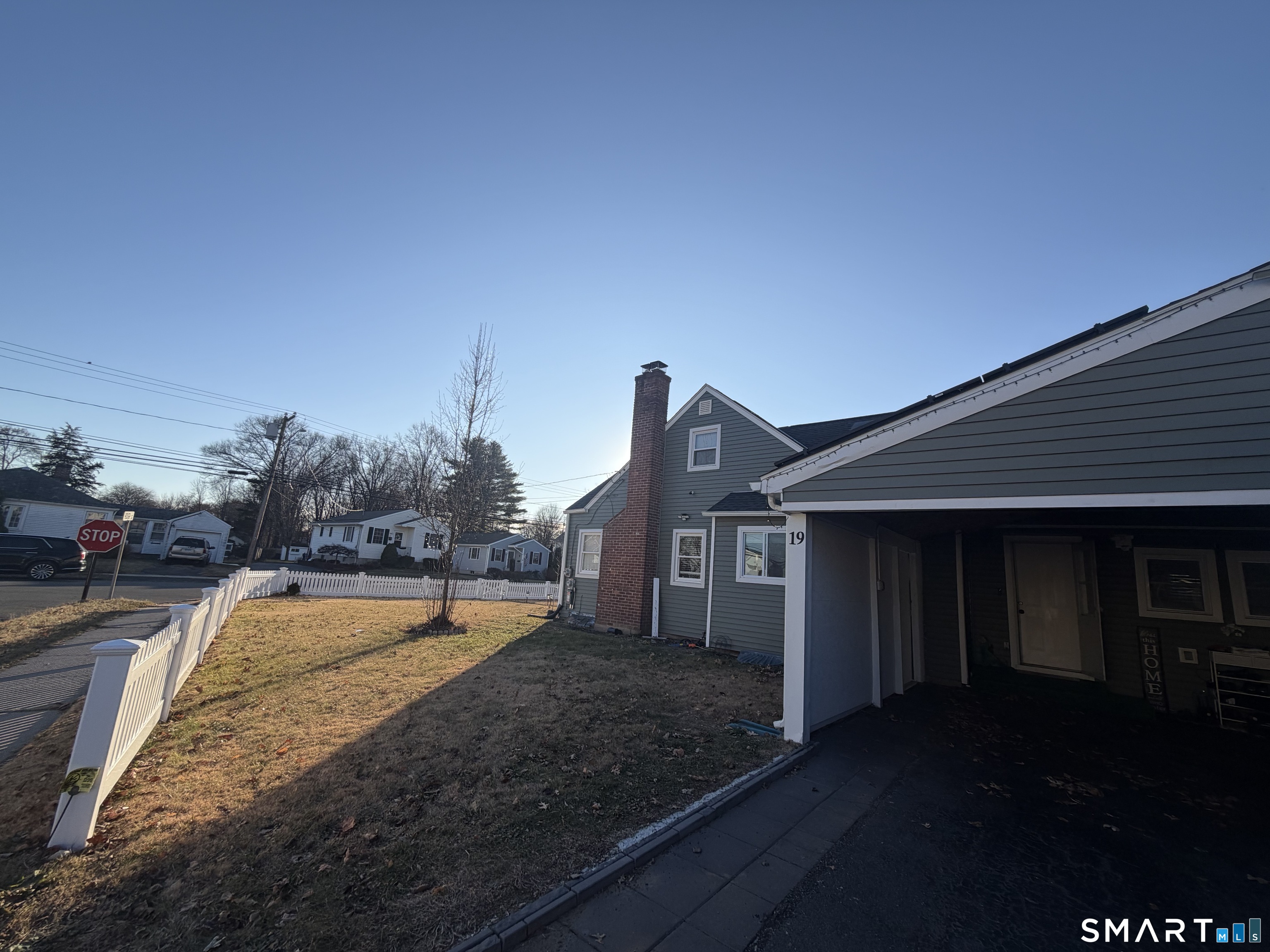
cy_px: 476
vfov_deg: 85.7
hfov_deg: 102.1
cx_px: 635
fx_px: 514
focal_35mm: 14
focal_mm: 2.22
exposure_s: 1/770
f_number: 2.2
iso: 25
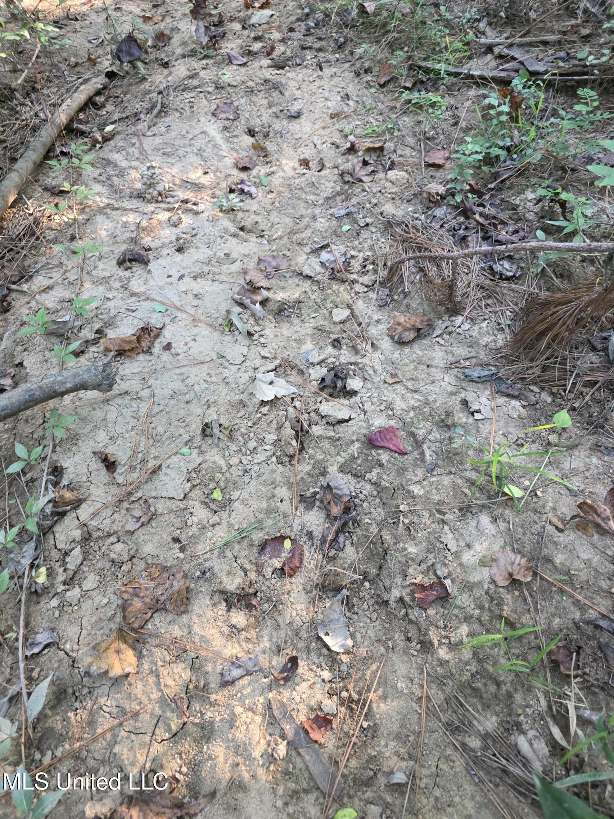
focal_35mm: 23
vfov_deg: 73.9
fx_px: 544
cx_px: 307
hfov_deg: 58.9
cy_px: 410
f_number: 1.7
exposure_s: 1/120
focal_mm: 6.3
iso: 1000
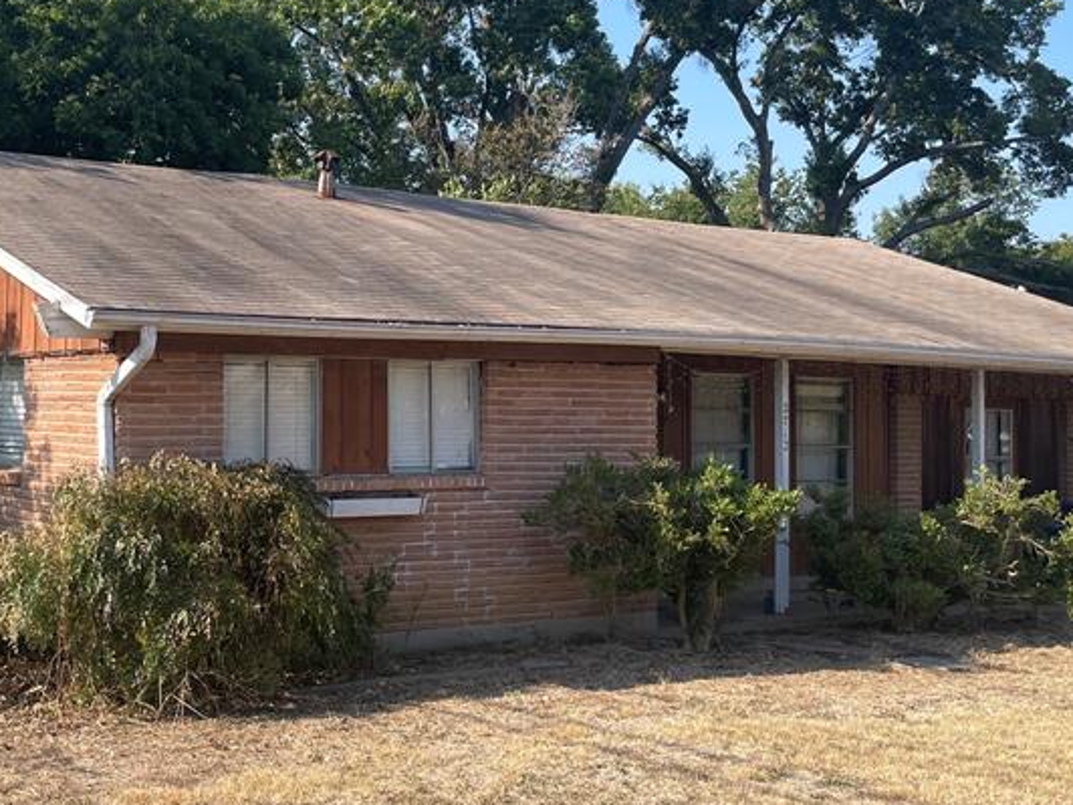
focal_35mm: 50
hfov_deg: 37.5
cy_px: 361
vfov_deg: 29.1
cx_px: 309
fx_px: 1550
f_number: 1.6
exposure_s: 1/1984
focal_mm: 4.2
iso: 32
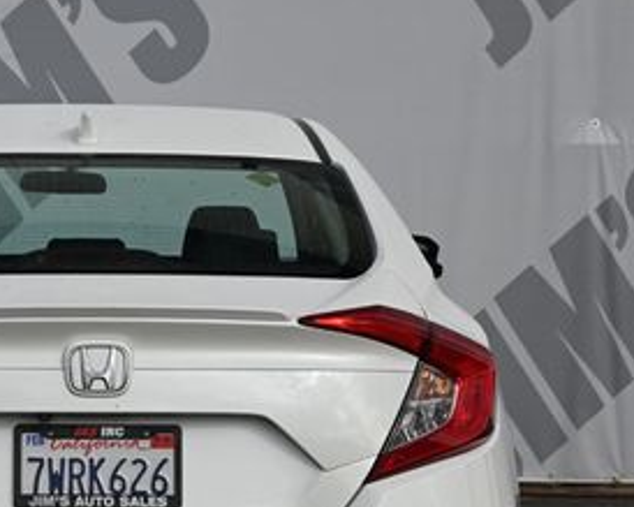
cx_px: 97
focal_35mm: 151
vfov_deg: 10.2
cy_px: 389
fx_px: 2832
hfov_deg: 12.7
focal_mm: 46
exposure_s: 1/320
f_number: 6.3
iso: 100
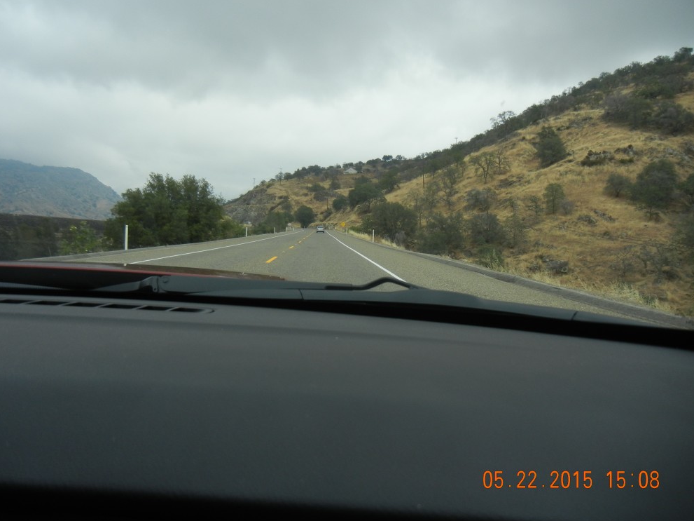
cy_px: 266
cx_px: 345
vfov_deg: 45.4
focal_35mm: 31
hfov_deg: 58.4
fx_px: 621
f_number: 3.5
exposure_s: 1/930
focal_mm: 5.4
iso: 160
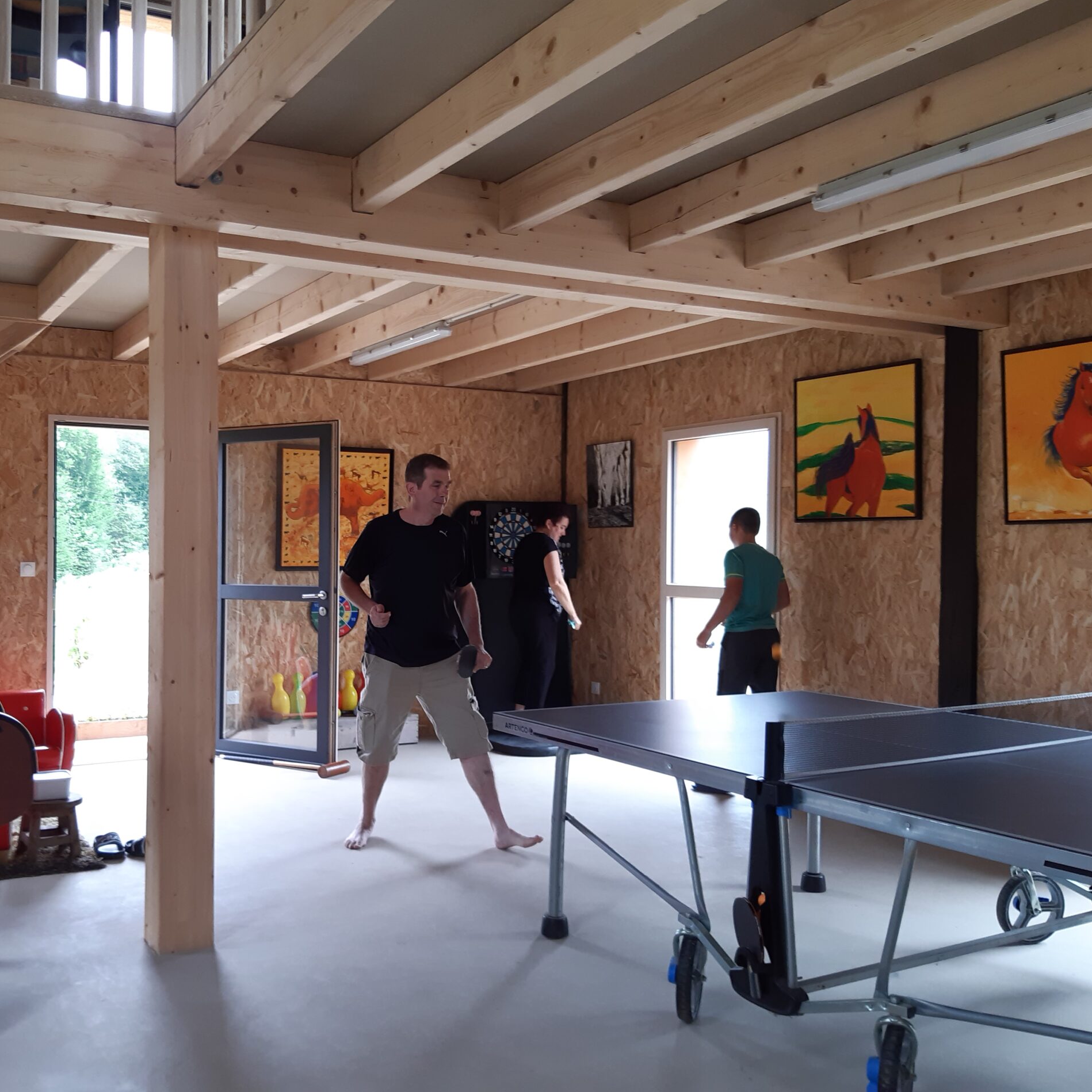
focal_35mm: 31
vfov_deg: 52.5
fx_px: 1106
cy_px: 540
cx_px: 414
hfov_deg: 52.0
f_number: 1.7
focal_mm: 3.92
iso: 80
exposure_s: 1/100
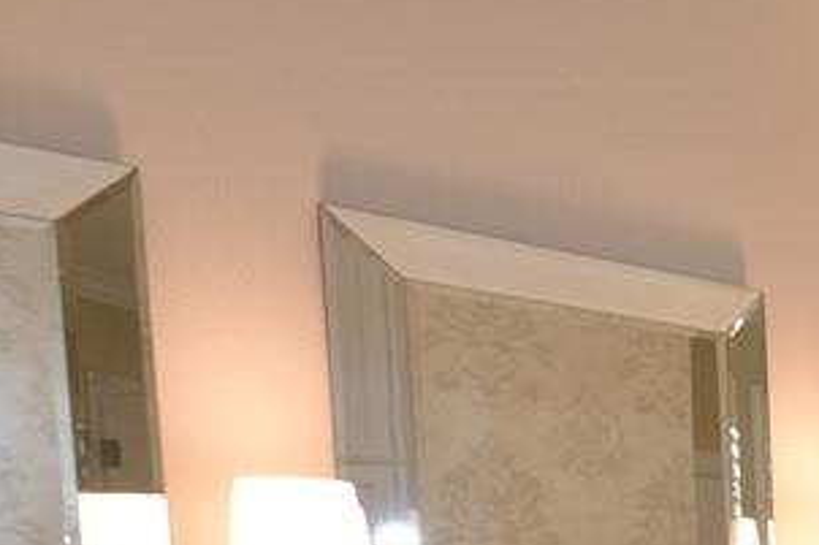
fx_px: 1228
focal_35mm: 54
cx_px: 1207
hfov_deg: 27.0
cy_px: 702
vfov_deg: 22.5
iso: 400
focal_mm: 10
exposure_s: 1/100
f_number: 5
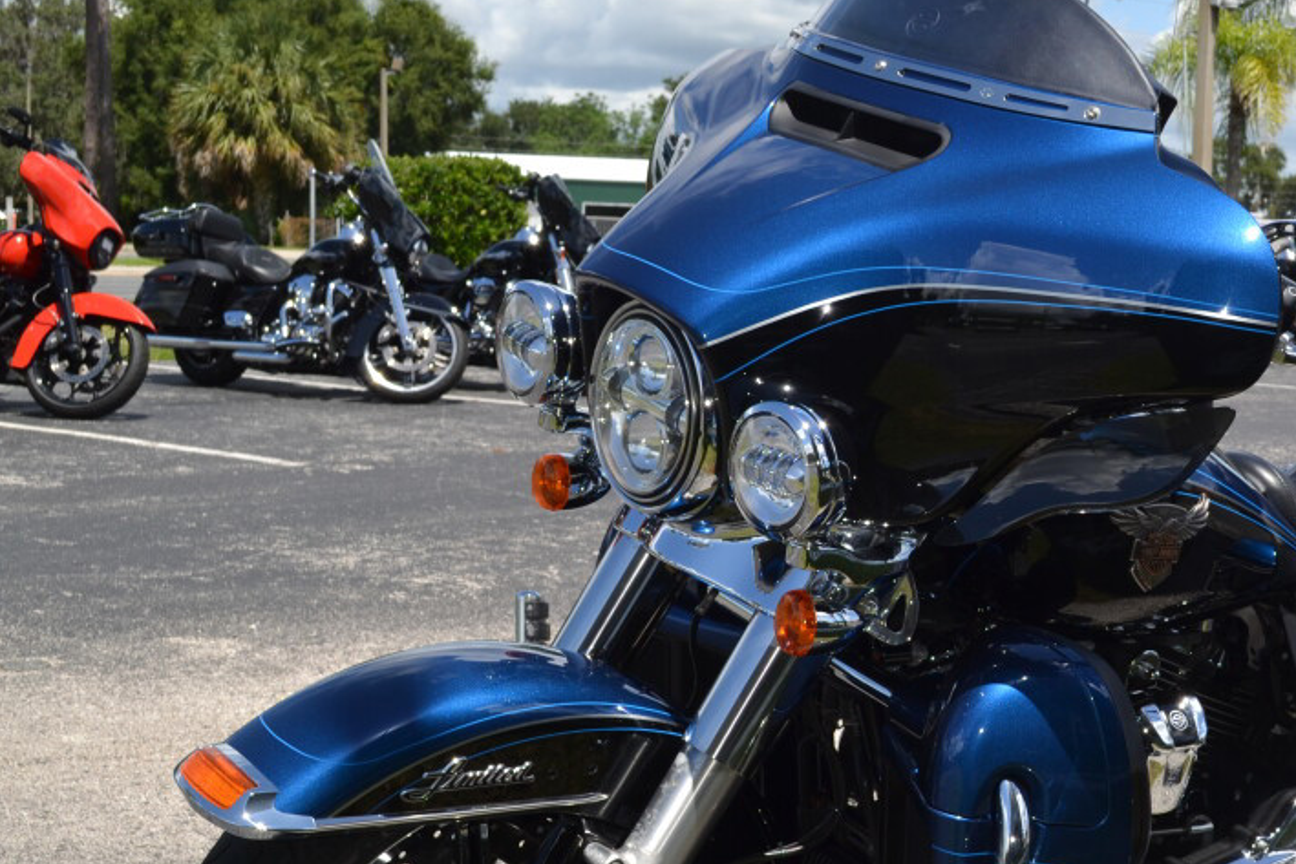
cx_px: 1080
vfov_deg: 20.5
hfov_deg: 29.6
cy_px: 605
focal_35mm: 66
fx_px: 2376
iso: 100
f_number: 9
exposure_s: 1/200
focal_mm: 26
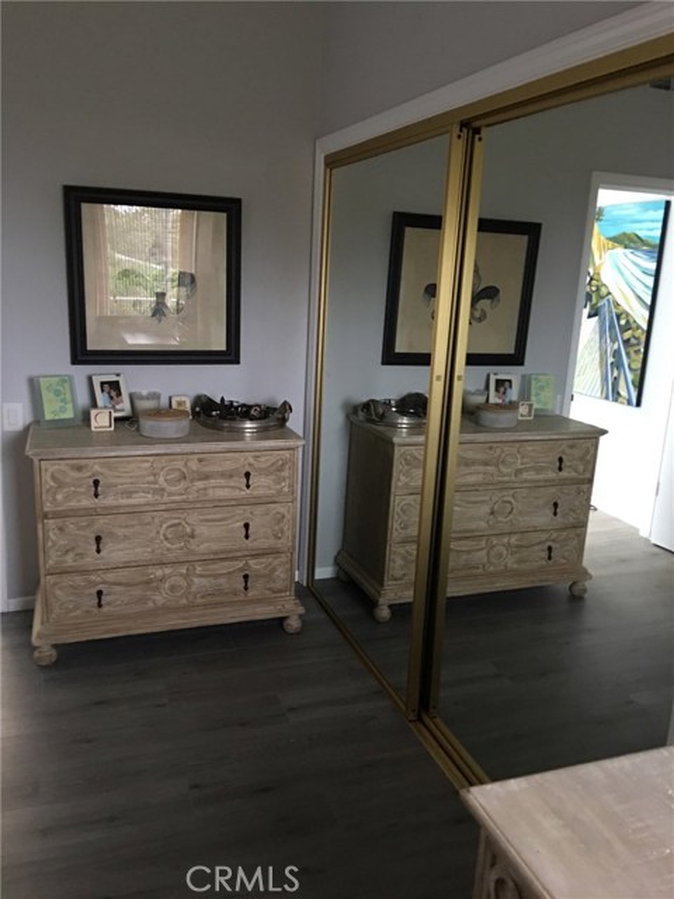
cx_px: 337
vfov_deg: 61.7
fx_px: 753
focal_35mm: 29
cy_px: 450
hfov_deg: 48.2
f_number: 2.2
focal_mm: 4.15
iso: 64
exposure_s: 1/4
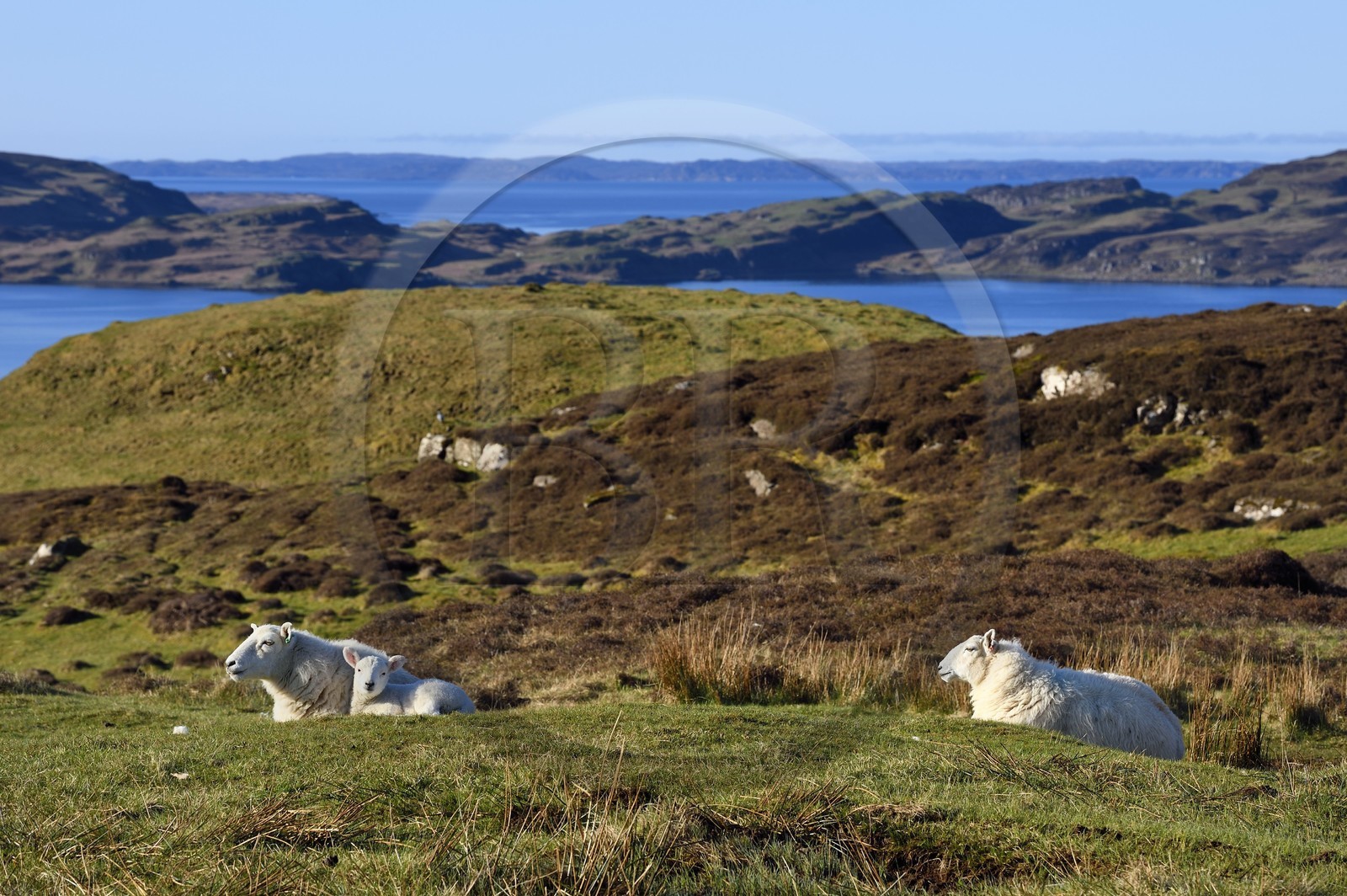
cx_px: 674
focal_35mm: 135
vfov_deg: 10.1
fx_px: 5047
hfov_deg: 15.2
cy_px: 448
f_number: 9
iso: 200
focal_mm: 135
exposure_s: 1/250
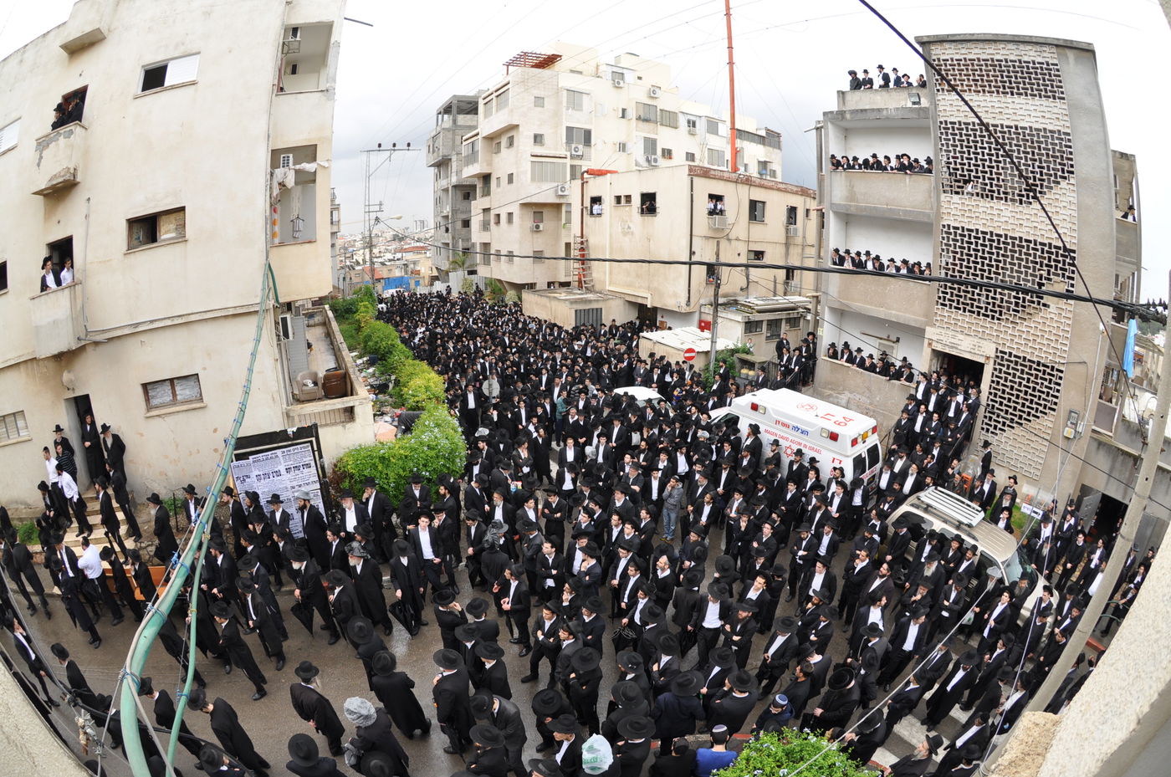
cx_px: 586
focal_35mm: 16
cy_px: 388
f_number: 8
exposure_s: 1/100
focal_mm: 10.5
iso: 250
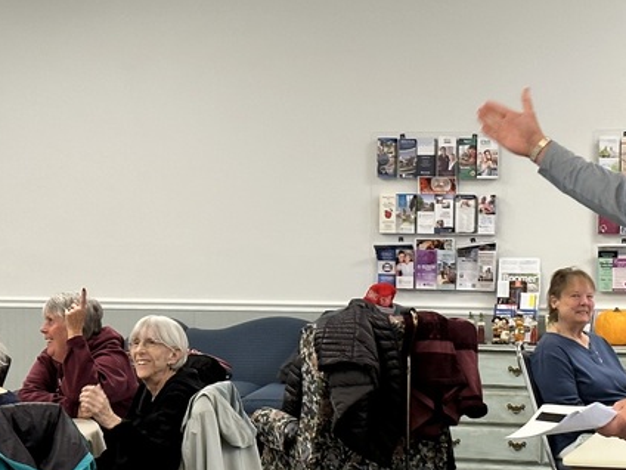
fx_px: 2098
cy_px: 318
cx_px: 261
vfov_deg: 12.8
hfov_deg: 17.0
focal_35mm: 116
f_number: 1.78
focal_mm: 6.86
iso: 125
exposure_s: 1/60
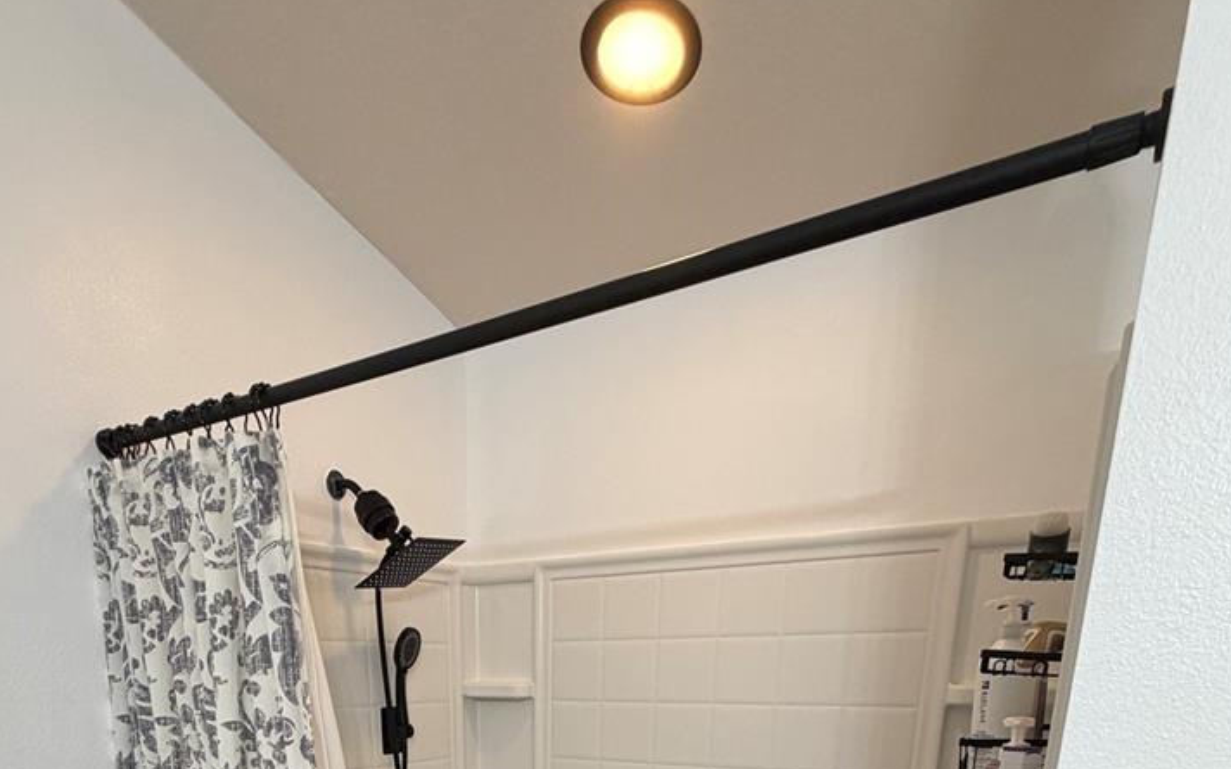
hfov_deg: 72.0
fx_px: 839
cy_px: 904
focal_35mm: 25
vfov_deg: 38.0
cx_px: 512
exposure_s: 1/60
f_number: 2.2
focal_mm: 2.22
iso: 200
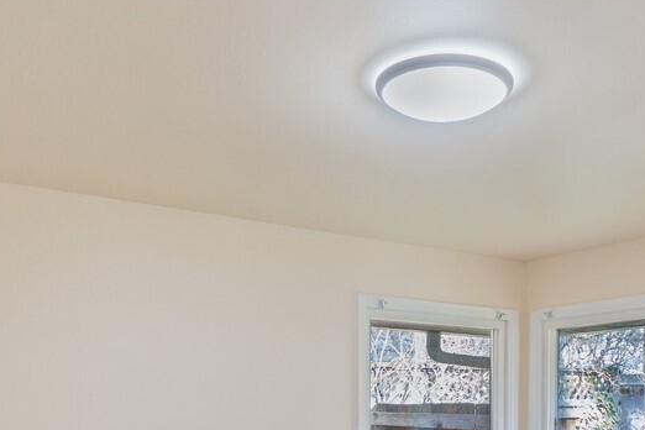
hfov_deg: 49.3
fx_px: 699
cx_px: 385
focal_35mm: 39
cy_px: 468
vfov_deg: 30.7
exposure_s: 1/30
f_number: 8
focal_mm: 12
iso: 1000
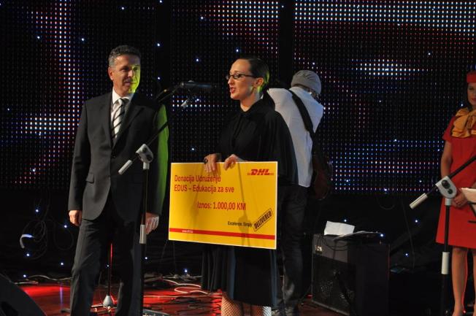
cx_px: 238
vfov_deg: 16.5
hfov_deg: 24.6
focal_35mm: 82
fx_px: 1089
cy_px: 158
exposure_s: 1/125
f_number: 4.5
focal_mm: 55
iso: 800
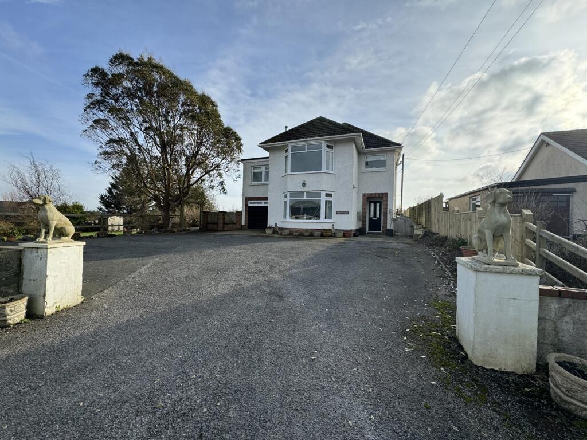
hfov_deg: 102.1
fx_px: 237
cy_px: 220
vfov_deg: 85.7
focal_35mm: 14
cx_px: 294
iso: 40
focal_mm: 2.22
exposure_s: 1/899
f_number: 2.2
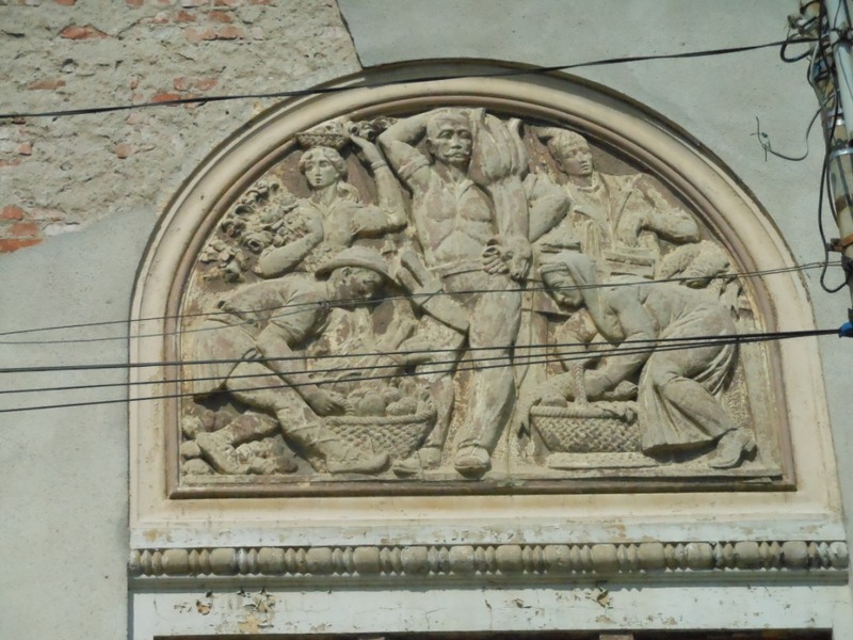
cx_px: 426
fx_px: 2735
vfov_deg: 13.3
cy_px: 320
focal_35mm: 111
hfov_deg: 17.7
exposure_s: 1/1250
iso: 800
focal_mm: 19.7
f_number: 15.3
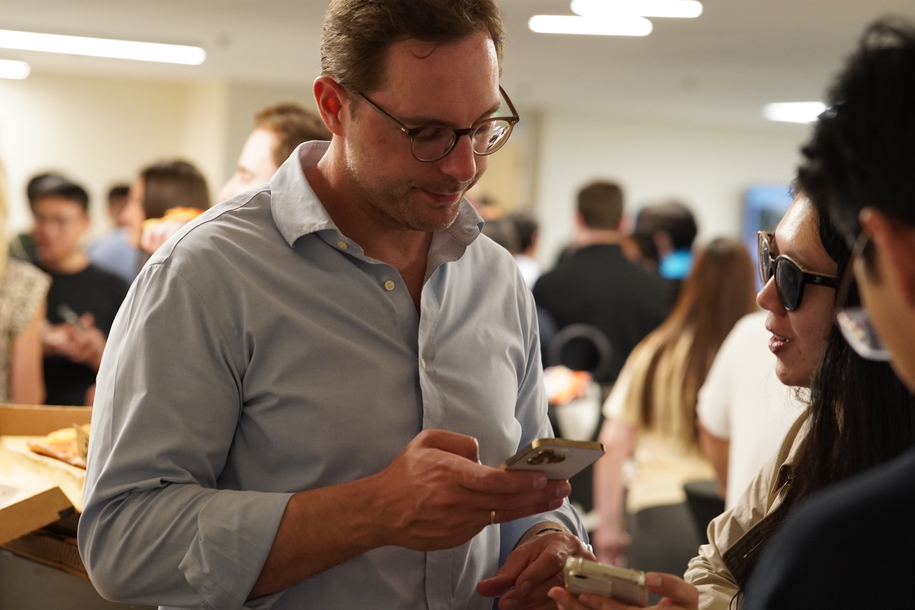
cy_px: 305
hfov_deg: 18.2
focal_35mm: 112
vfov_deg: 12.2
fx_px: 2859
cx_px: 458
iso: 1600
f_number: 2.8
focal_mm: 75
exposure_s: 1/160
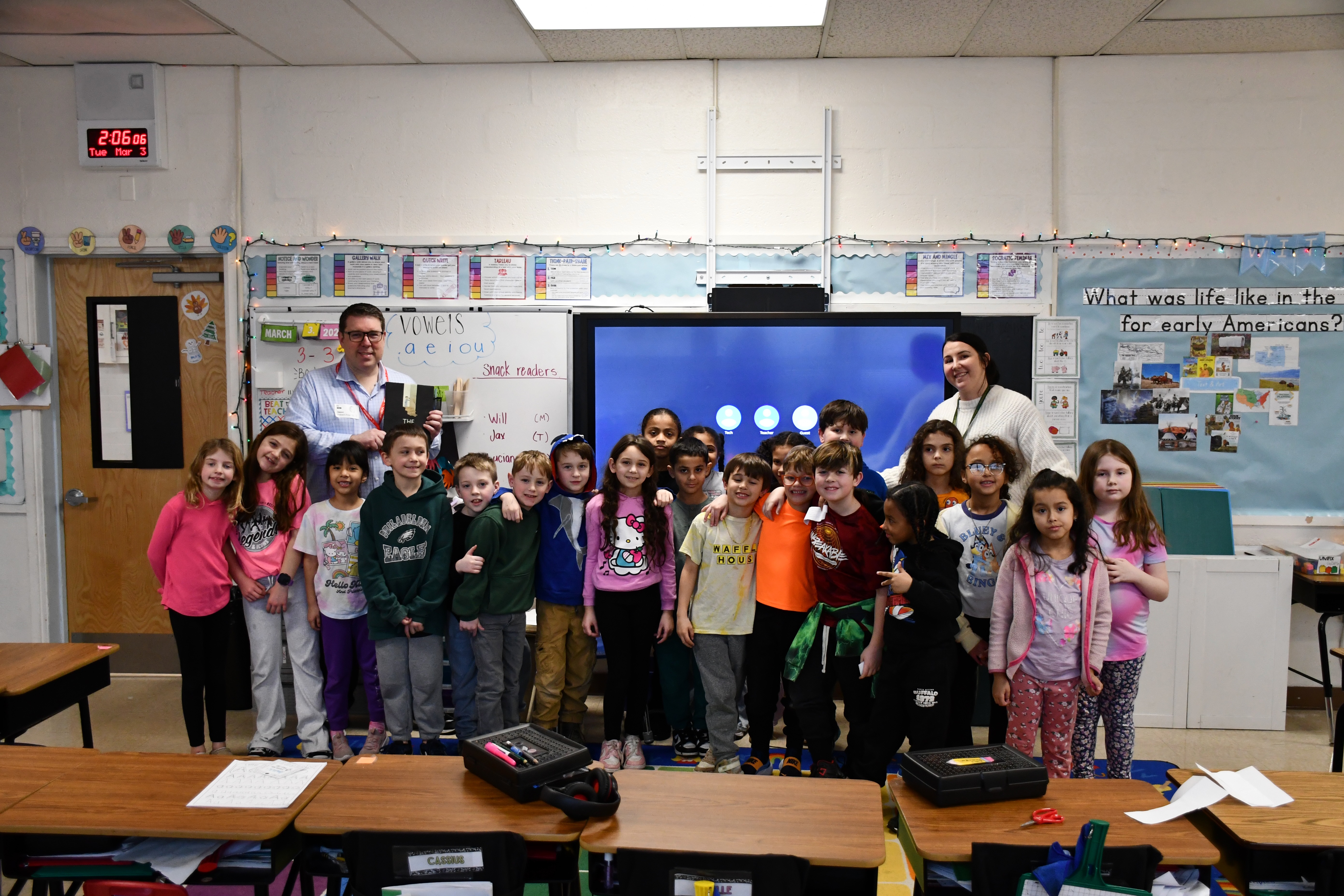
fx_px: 1269
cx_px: 672
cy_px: 448
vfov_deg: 38.9
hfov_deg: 55.8
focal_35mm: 34
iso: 1600
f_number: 3.8
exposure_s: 1/125
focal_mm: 23
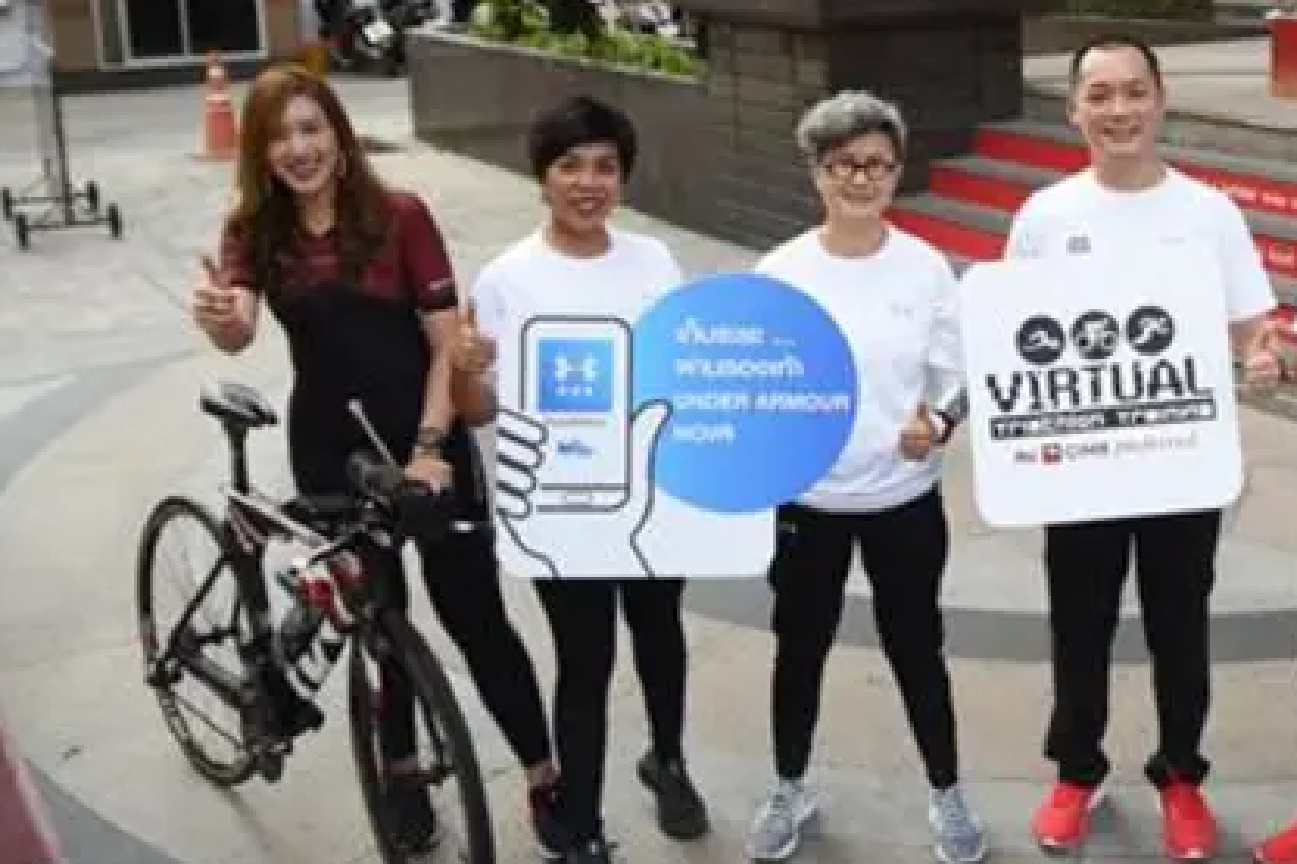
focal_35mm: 45
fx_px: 1621
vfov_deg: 29.3
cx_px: 1172
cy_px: 209
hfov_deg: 40.3
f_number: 4
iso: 640
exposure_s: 1/400
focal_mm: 24
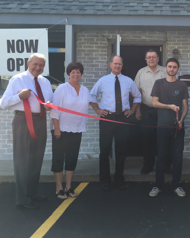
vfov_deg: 39.4
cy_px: 97
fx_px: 330
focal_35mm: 47
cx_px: 180
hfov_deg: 30.3
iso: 32
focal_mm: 4.15
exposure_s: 1/608
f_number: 2.2
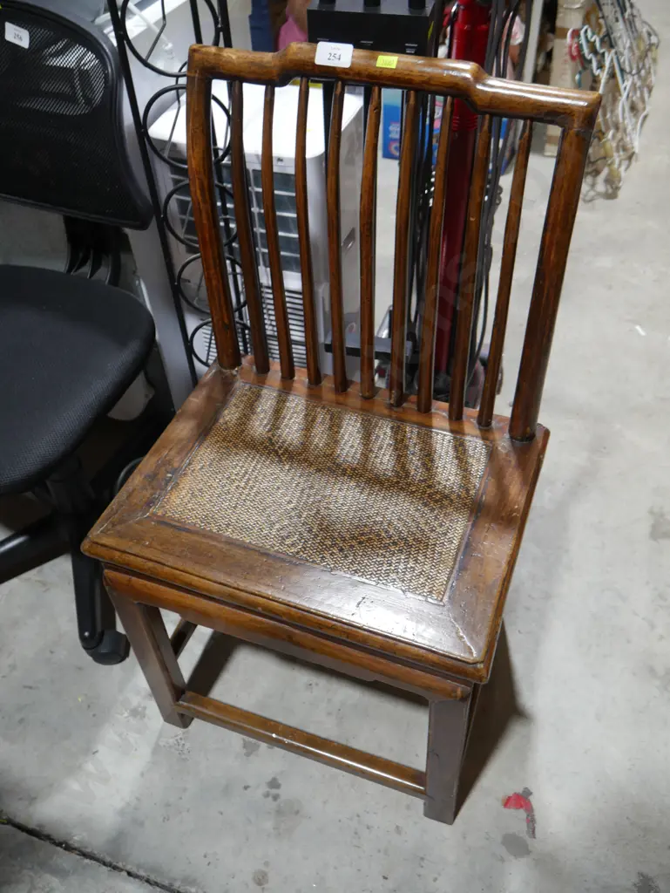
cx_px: 335
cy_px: 446
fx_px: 722
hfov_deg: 49.8
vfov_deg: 63.4
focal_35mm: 28
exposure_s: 1/60
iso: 250
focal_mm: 14
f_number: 4
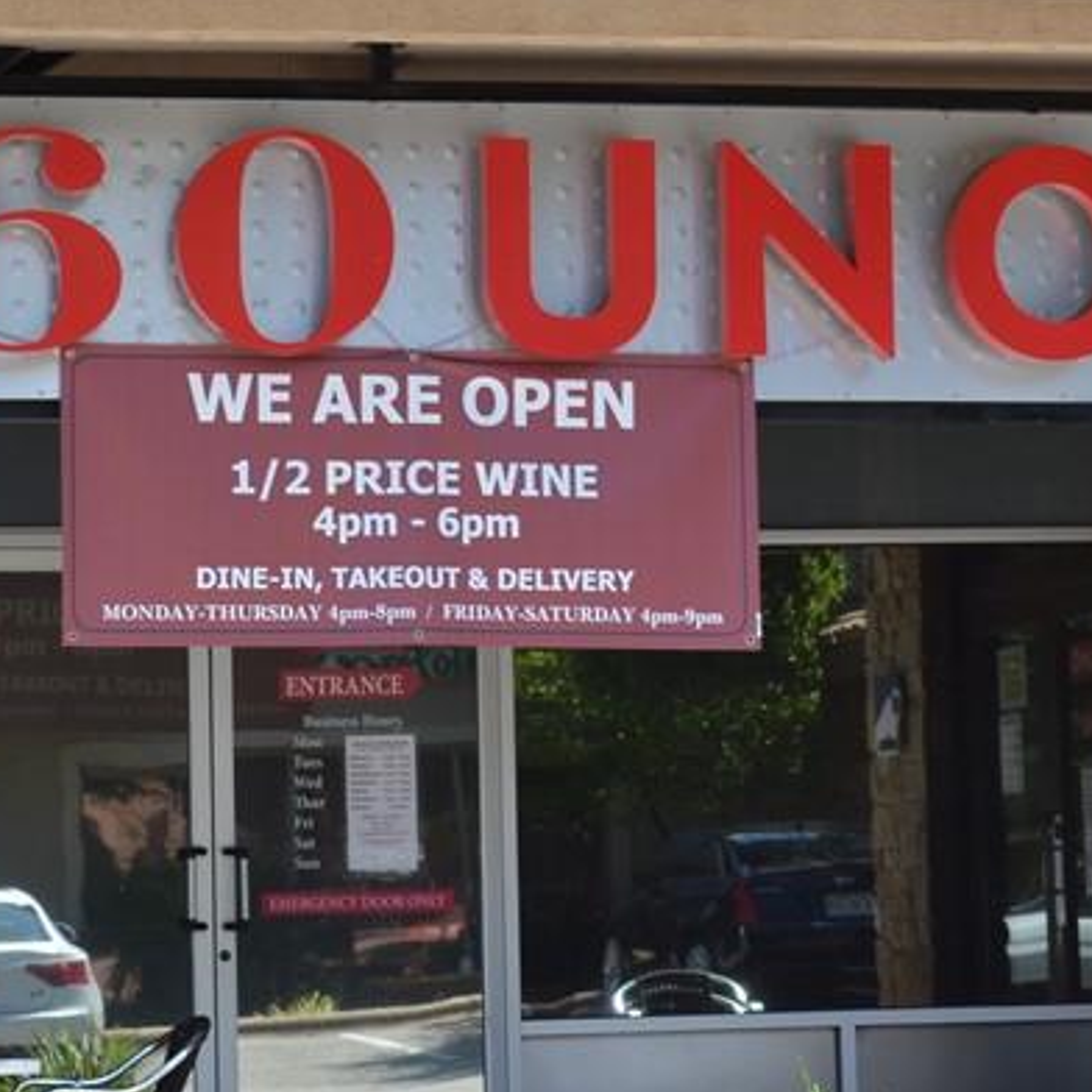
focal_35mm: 113
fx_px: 4033
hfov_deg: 15.4
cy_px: 504
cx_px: 407
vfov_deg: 15.4
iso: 100
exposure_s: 1/125
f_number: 5.6
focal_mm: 32
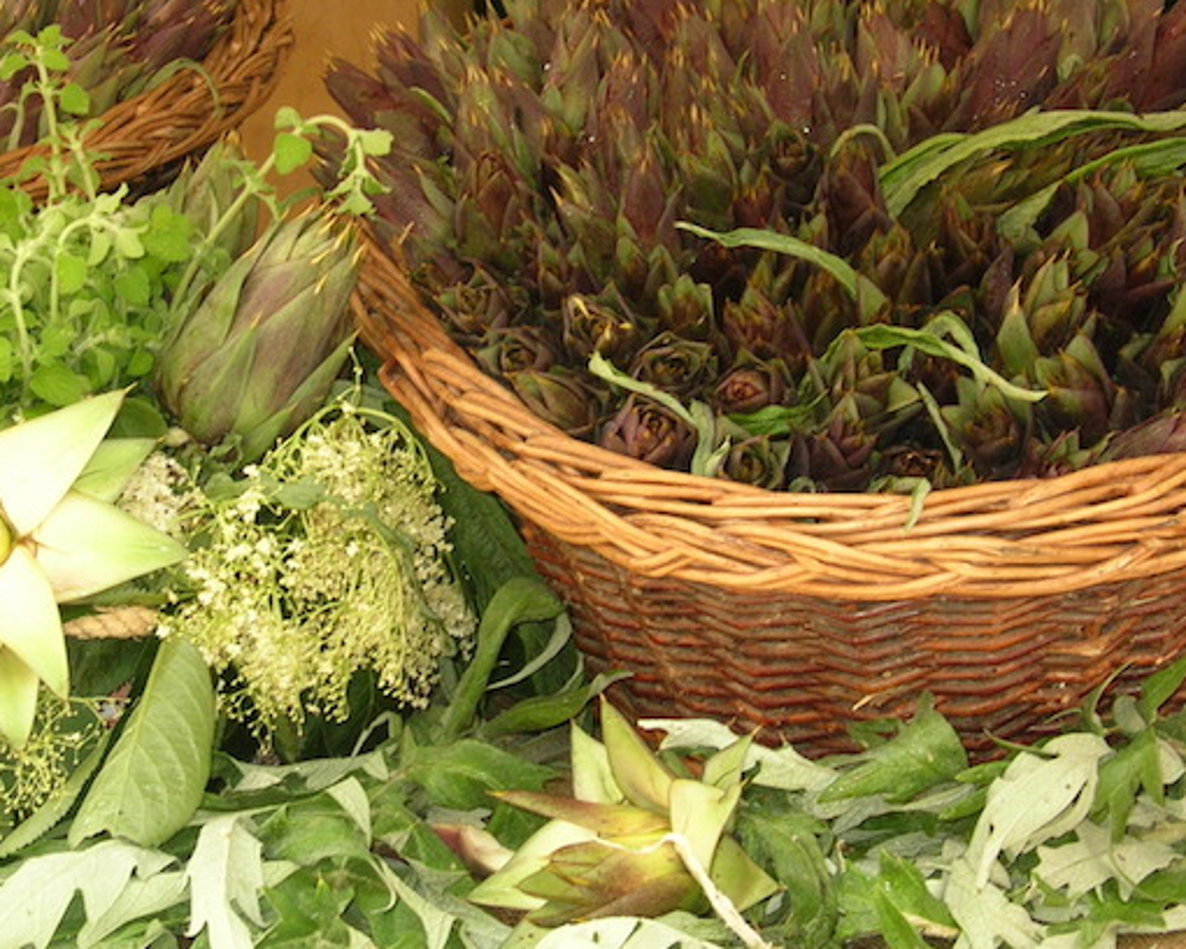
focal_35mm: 98
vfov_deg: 15.7
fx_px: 3440
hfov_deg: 19.5
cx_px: 493
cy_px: 476
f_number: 4.5
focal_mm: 10.6
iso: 100
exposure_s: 1/63.7
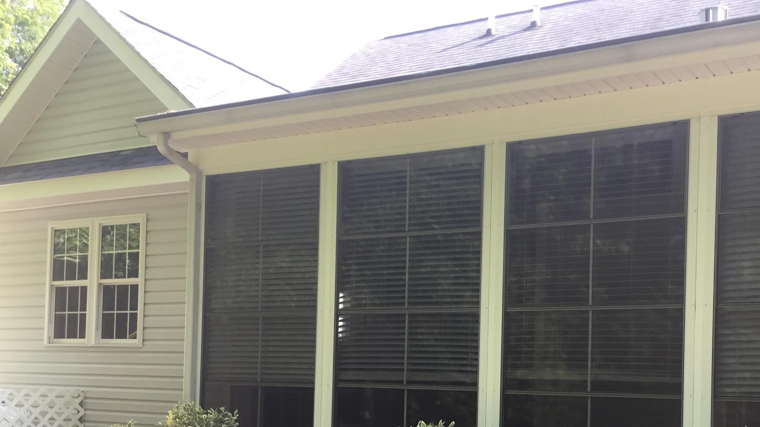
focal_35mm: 43
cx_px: 478
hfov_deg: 46.9
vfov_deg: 27.0
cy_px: 361
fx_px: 867
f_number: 2.4
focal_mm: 3.3
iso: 32
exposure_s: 1/120
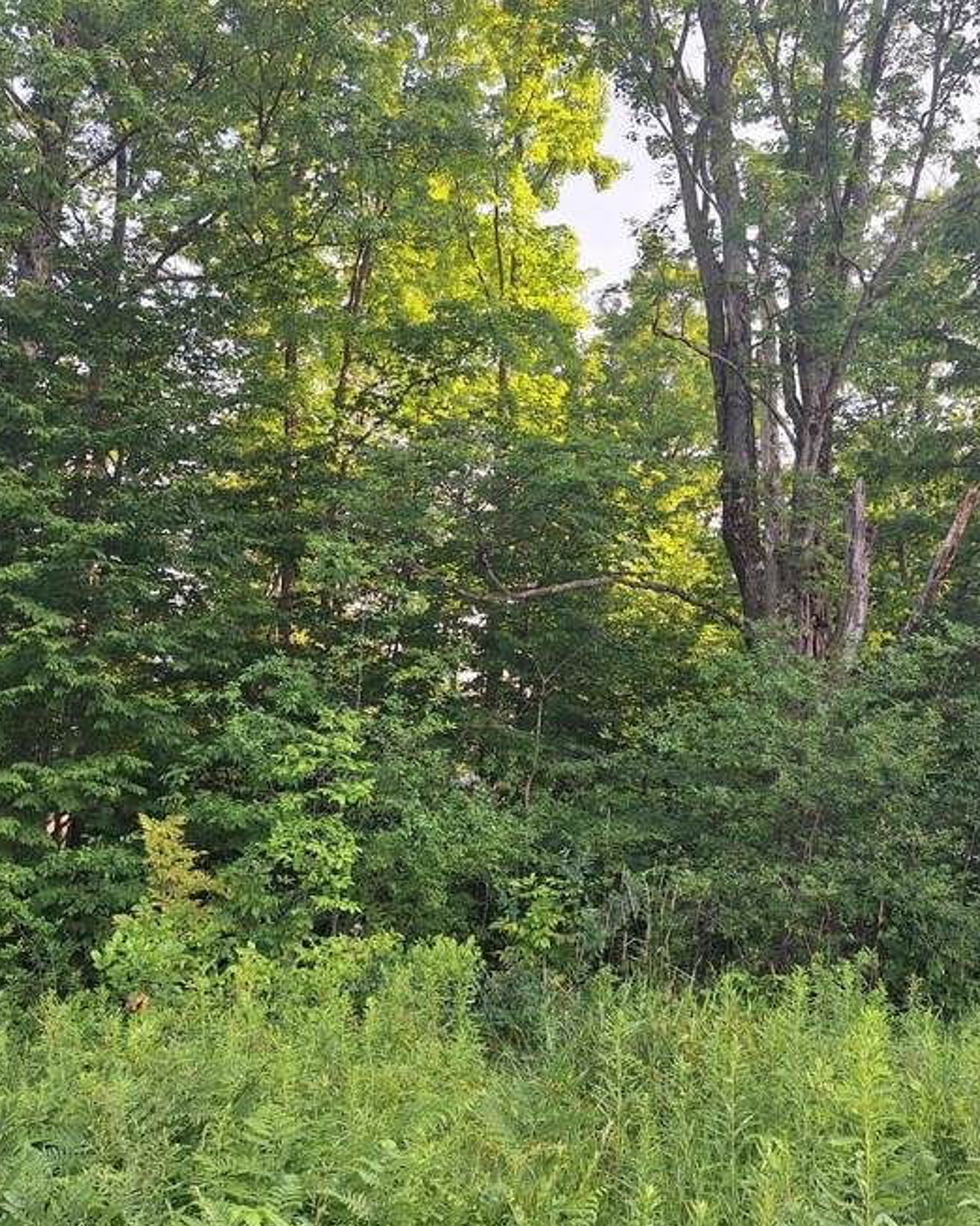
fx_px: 1197
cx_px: 544
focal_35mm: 33
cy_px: 541
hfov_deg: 44.5
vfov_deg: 54.1
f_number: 1.8
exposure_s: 1/555
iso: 40
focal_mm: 5.54
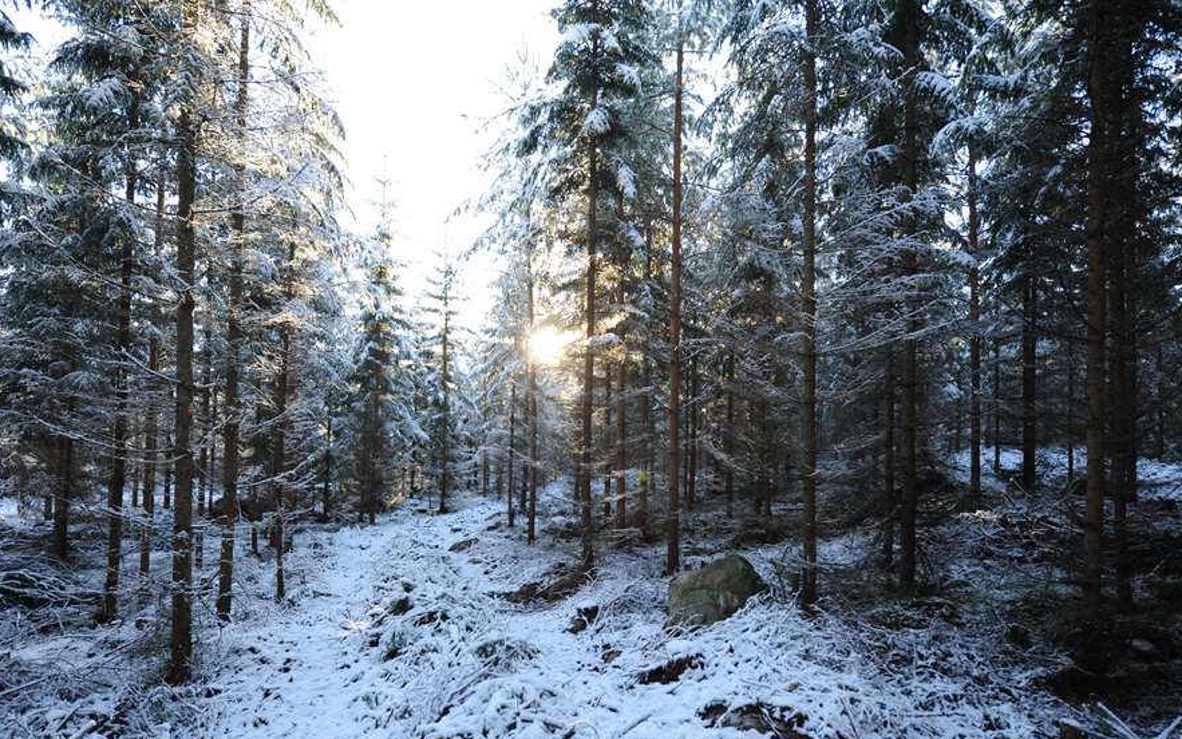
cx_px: 594
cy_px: 404
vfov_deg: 57.2
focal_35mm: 21
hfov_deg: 82.3
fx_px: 677
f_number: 4.5
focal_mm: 20
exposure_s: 1/80
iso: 200
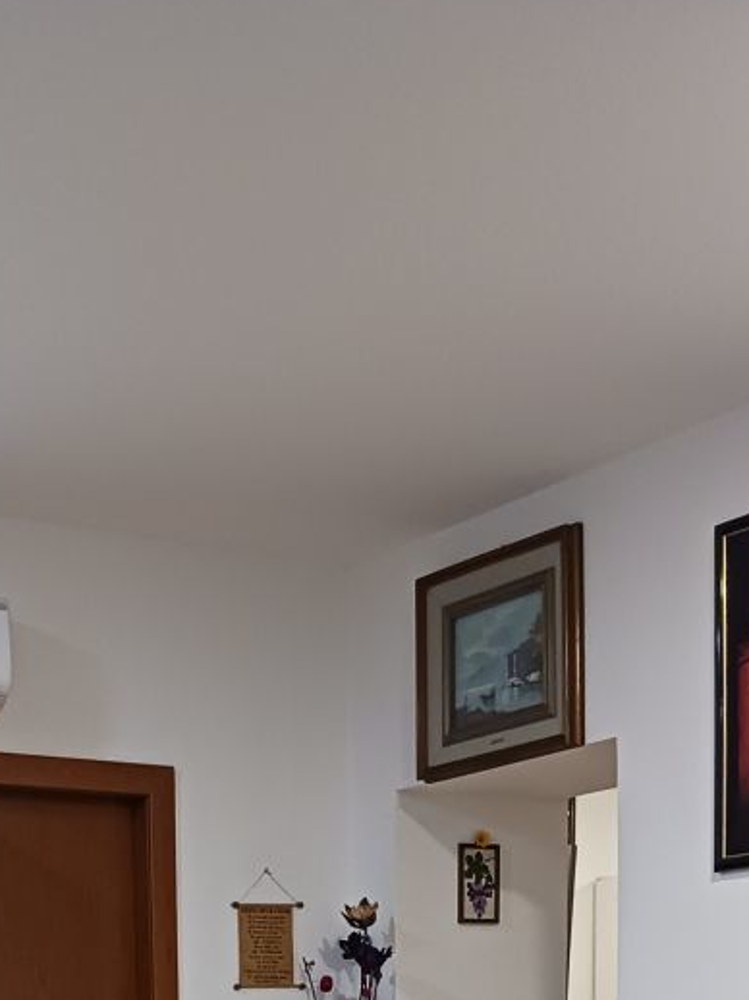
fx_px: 2108
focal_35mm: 73
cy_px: 1326
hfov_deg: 20.0
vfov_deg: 23.4
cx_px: 214
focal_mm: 4
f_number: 1.8
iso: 400
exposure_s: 1/25
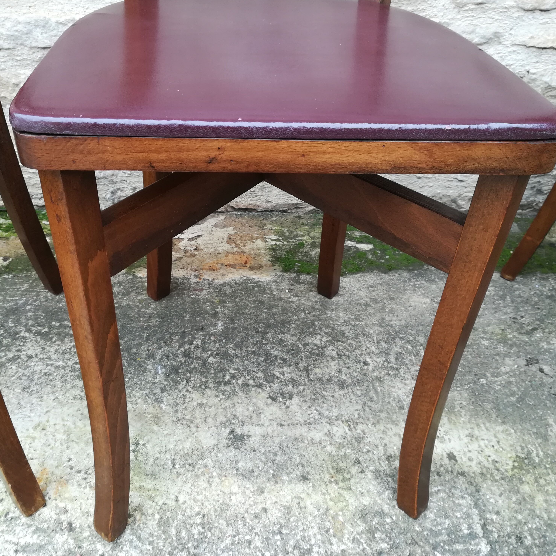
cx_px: 250
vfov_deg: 52.5
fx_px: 563
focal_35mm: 31
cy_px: 280
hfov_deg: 52.4
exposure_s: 1/33.3
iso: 100
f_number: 2.2
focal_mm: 3.83
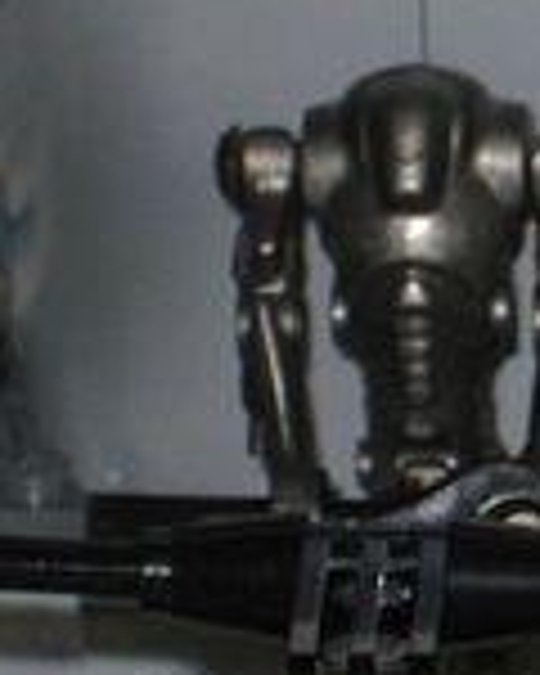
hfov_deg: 3.2
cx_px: 927
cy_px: 378
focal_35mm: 476
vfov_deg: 4.1
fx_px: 9509
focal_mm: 17.4
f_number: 5
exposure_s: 1/125
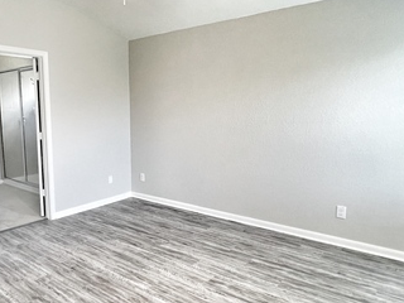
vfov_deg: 53.1
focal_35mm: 26
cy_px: 157
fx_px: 303
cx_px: 155
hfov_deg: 66.4
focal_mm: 1.57
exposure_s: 1/120
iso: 250
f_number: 1.8
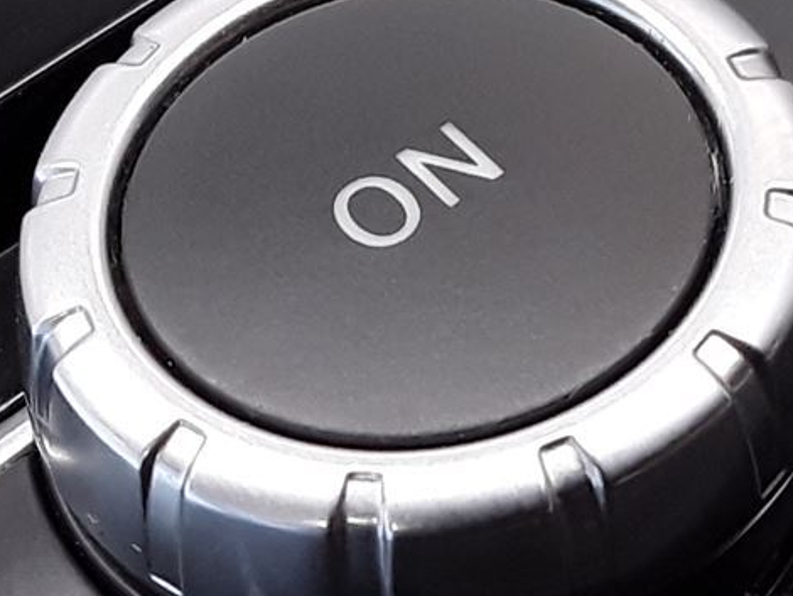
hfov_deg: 16.1
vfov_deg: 11.6
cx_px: 385
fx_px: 2796
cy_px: 907
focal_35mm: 122
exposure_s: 1/118
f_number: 1.9
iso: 100
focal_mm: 2.91
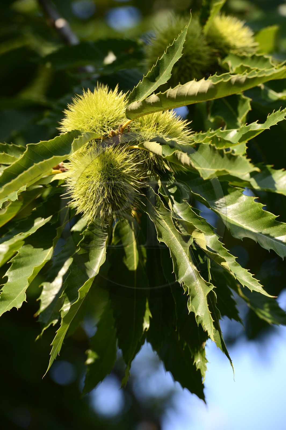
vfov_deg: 10.3
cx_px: 143
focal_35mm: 200
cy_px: 215
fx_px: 2386
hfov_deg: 6.9
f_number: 8
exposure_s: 1/200
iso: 200
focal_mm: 200
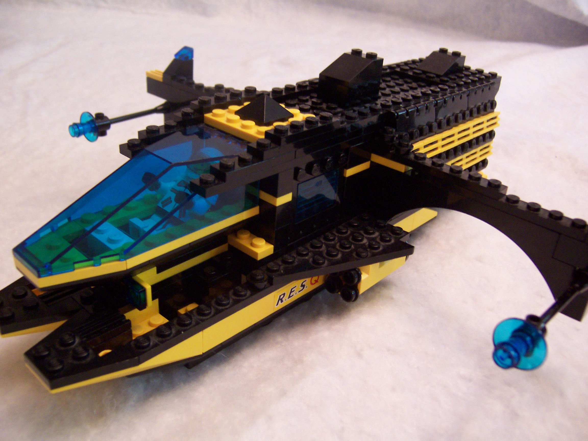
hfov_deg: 55.4
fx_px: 561
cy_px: 220
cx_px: 294
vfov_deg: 42.9
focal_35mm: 33
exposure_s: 1/8
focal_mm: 5.5
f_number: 2.8
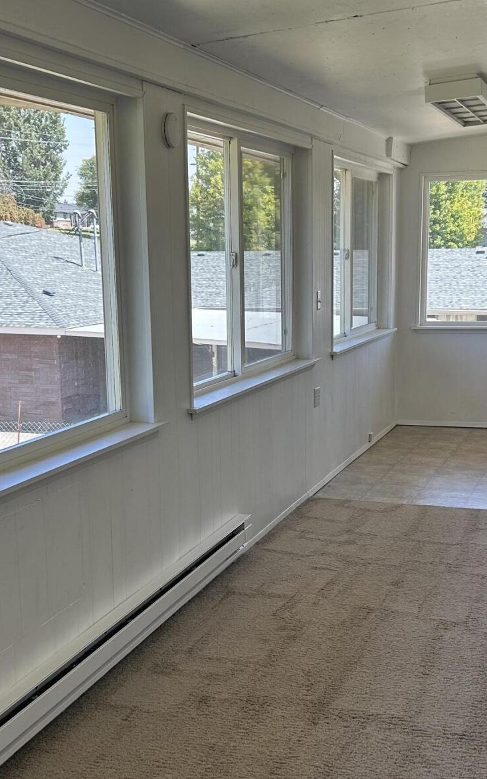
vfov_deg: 42.6
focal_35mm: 47
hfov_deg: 27.4
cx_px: 289
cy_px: 440
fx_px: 998
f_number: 1.5
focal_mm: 5.7
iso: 50
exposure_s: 1/436
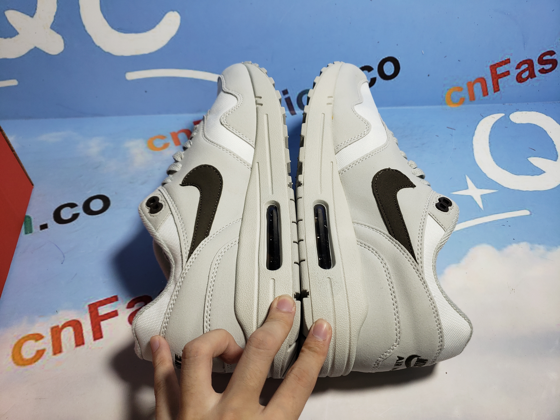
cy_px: 210
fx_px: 421
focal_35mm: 26
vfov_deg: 53.1
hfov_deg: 67.3
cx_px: 280
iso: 50
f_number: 1.5
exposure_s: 1/509
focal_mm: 4.3
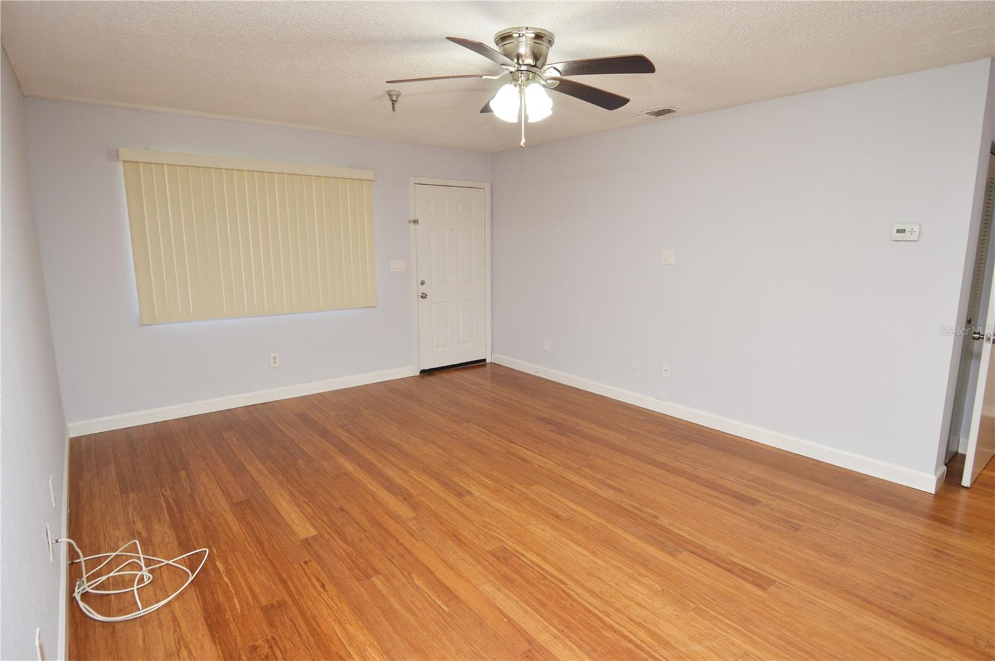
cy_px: 330
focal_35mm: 18
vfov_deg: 67.3
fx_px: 497
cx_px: 498
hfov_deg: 90.1
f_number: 4
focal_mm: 12
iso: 400
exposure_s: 1/60
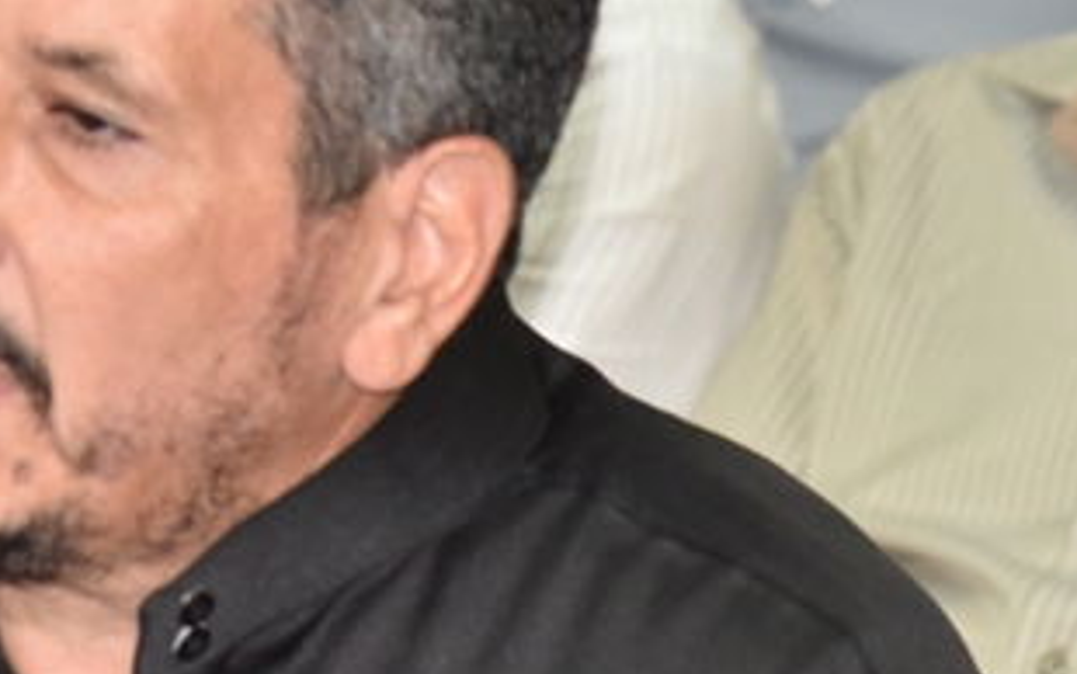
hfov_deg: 5.2
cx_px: 52
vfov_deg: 3.3
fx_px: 11862
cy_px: 321
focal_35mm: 404
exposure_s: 1/100
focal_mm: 120
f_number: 6.3
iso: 2000
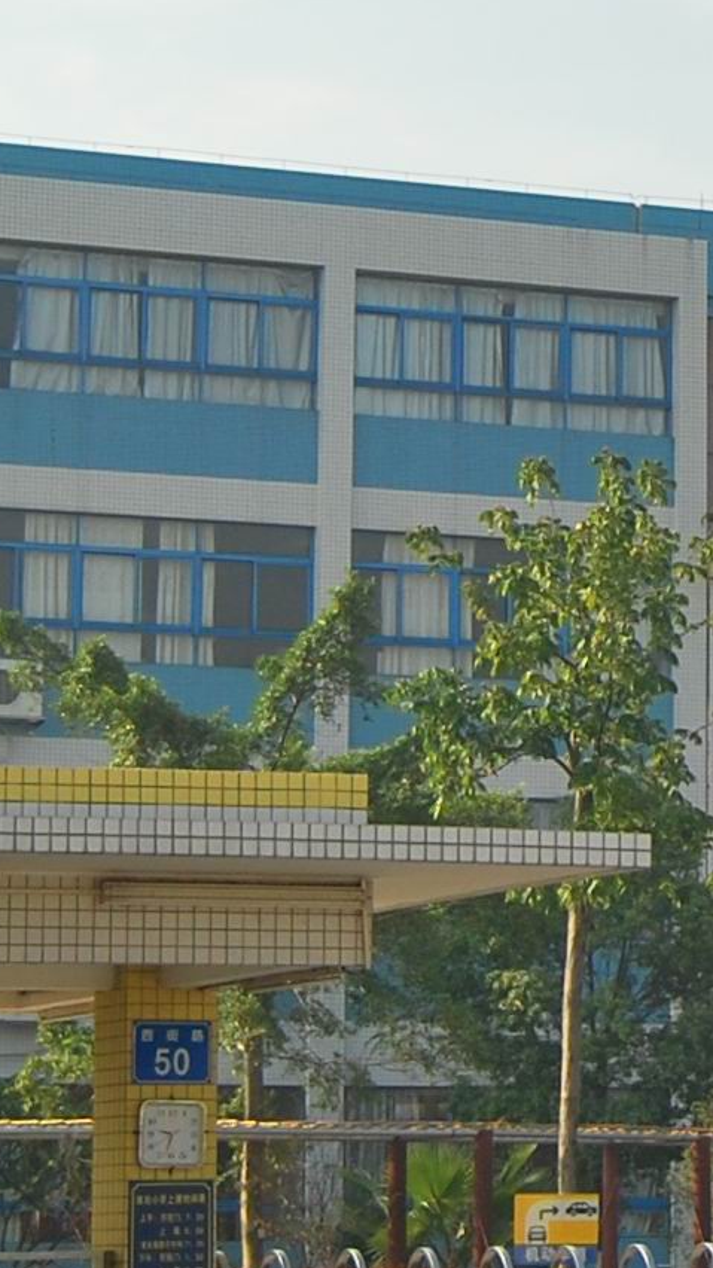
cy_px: 277
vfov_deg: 14.9
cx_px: 1167
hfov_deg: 8.2
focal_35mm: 143
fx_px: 4808
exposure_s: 1/800
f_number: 4
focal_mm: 20
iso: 100
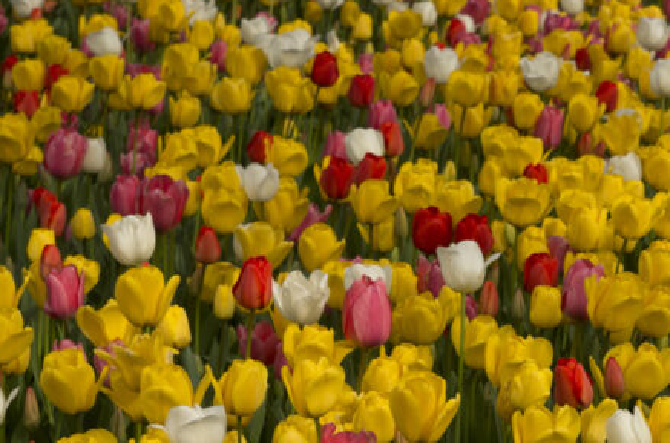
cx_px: 575
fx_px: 2915
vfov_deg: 8.6
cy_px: 448
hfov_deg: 13.0
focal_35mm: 157
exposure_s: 1/125
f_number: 5.6
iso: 200
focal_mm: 45
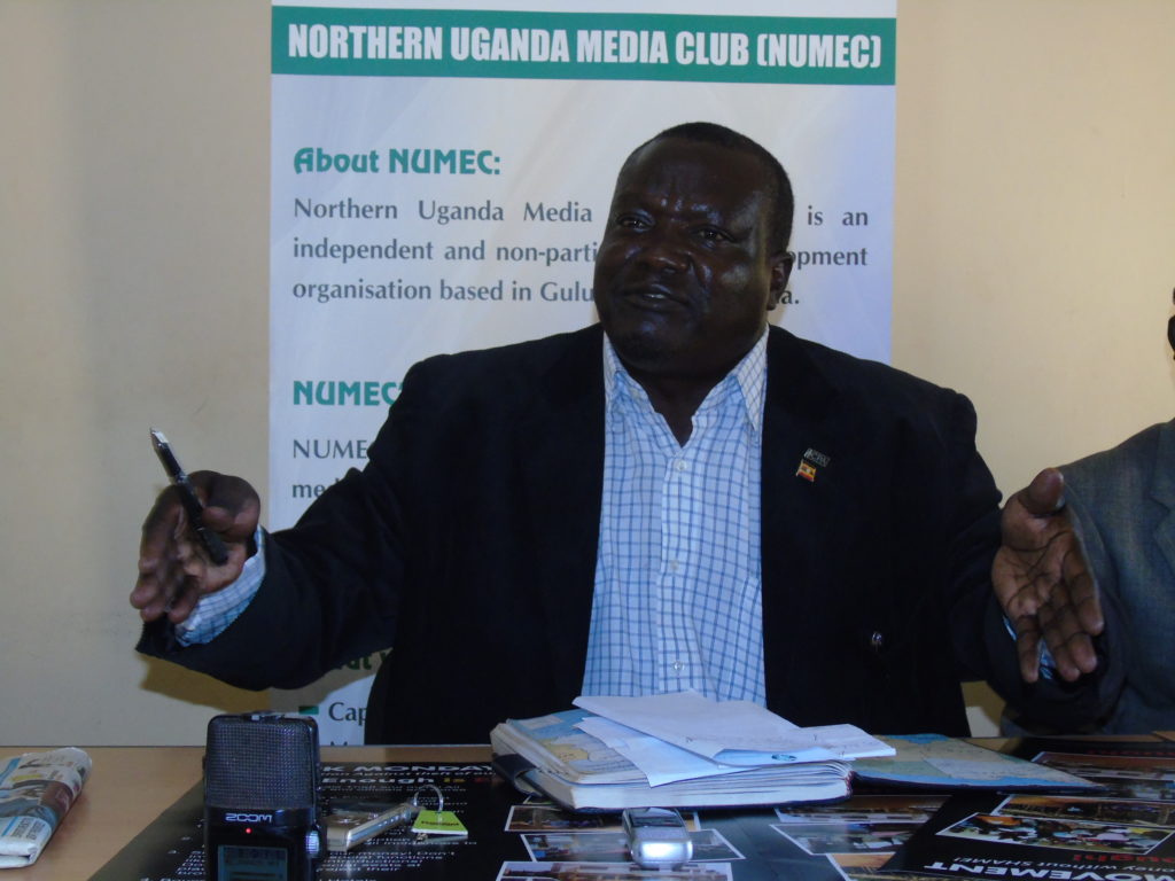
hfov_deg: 35.5
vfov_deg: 27.0
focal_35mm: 54
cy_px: 440
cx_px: 588
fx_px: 1833
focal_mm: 9.6
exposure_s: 1/60
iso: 400
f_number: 4.3
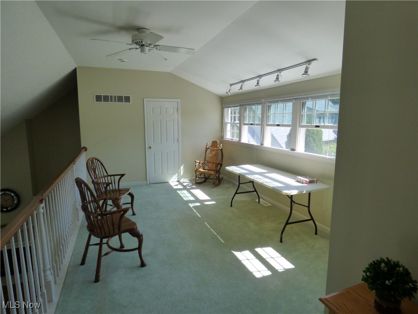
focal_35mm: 20
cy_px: 157
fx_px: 242
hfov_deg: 81.7
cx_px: 209
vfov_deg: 66.0
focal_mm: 3.58
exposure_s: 1/250
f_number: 2.8
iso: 200
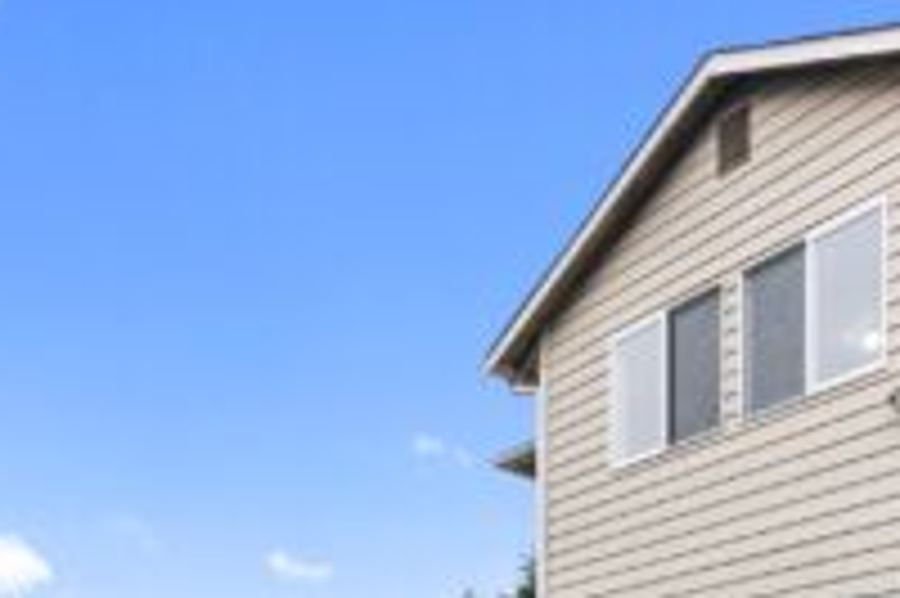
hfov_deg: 57.7
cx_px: 585
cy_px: 562
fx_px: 799
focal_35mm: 32
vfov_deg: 37.7
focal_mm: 16
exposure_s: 1/40
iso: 200
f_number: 8
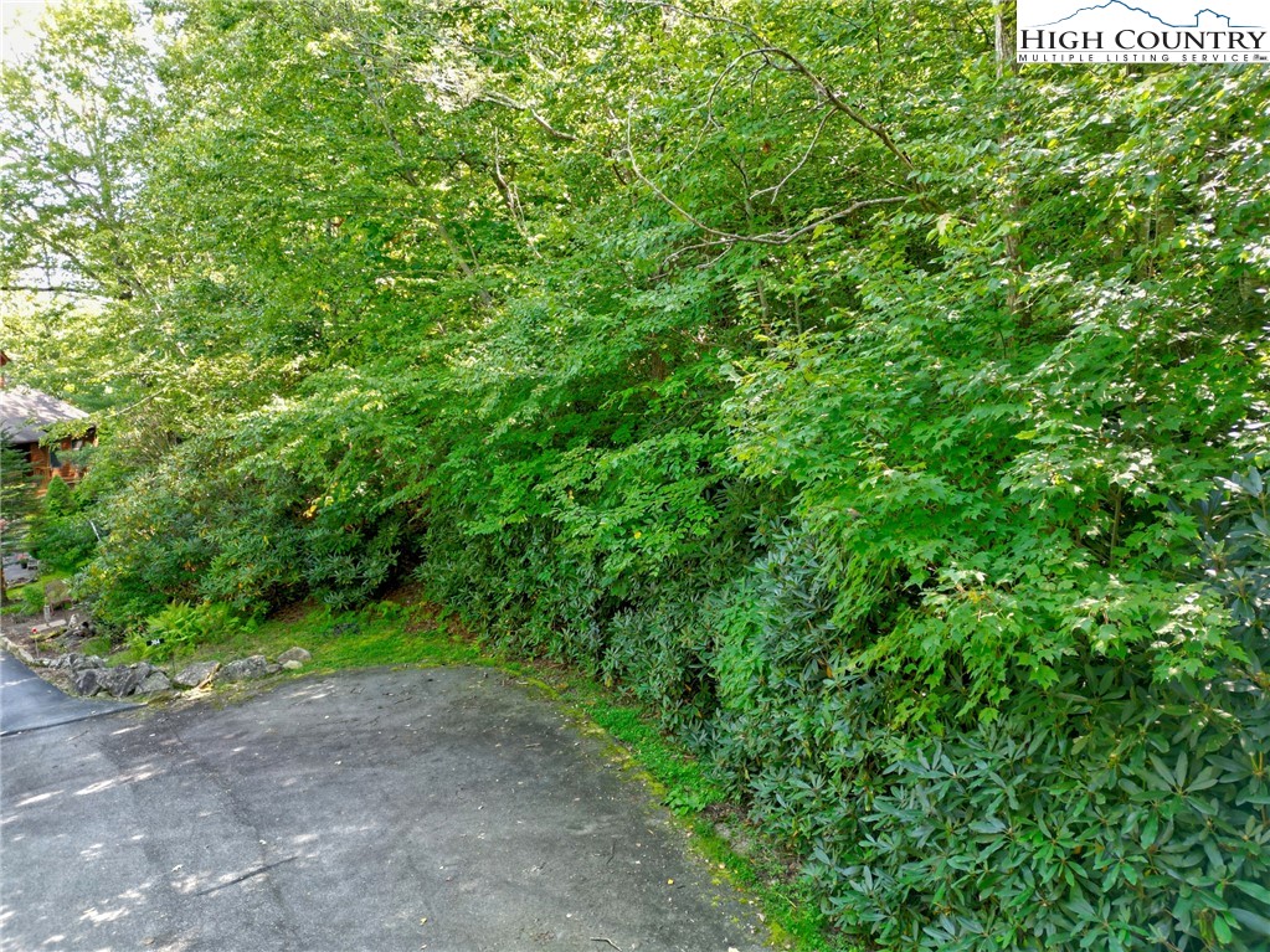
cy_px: 476
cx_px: 635
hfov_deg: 71.6
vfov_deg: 56.8
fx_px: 880
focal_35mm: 24
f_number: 1.7
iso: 110
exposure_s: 1/60
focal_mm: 6.7
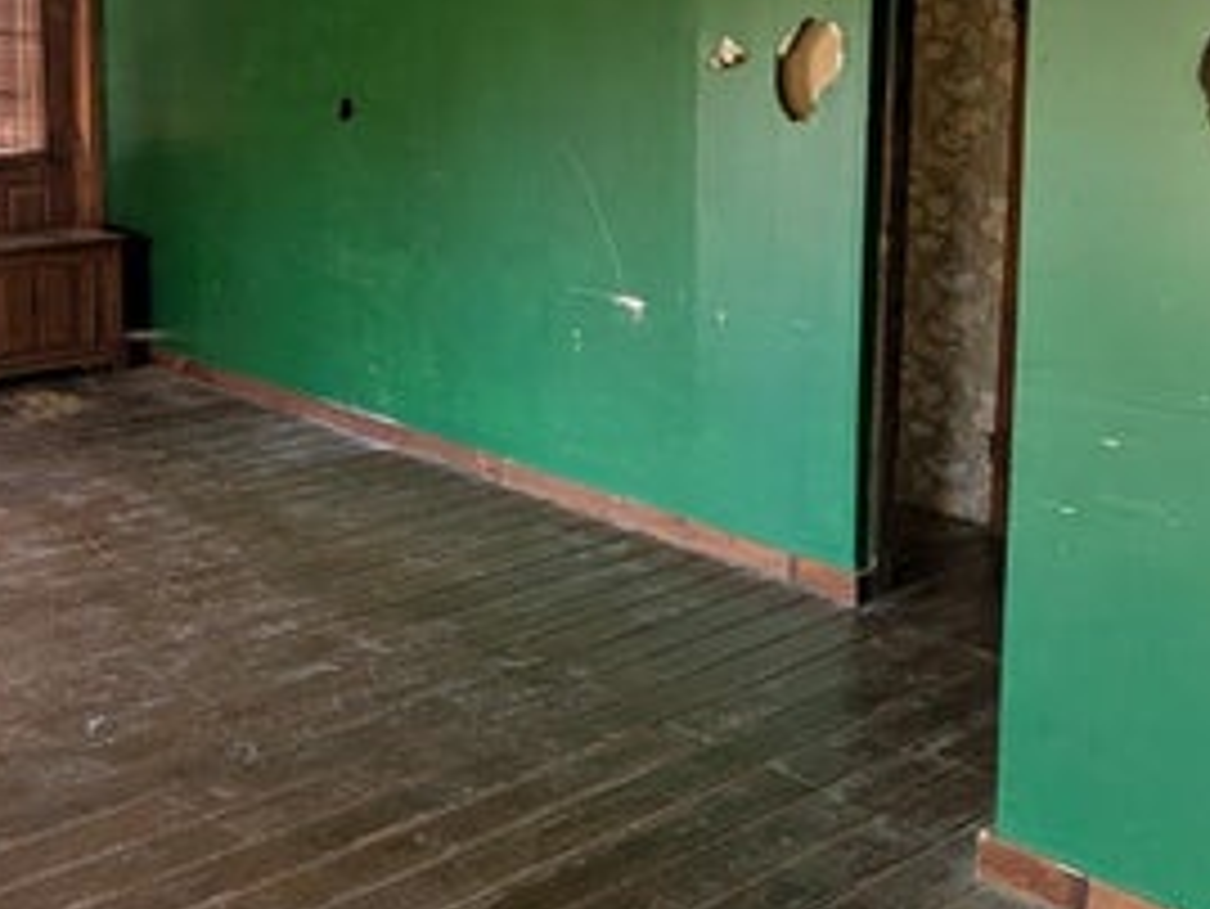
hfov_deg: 45.8
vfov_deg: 36.7
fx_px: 1329
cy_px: 207
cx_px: 200
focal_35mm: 38
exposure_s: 1/69.7
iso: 87
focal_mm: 2.02
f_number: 1.7
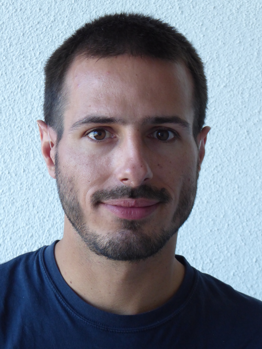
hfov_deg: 12.0
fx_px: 1251
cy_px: 174
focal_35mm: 124
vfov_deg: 15.9
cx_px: 131
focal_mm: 22.3
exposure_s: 1/60
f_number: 5.2
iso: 400
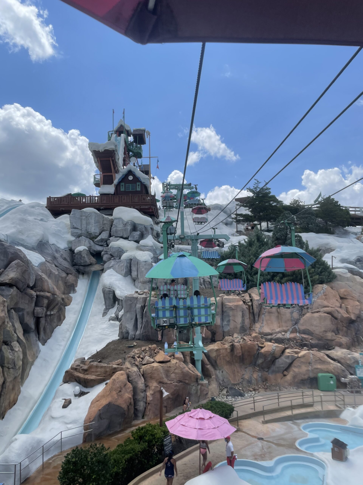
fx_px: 364
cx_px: 182
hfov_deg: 53.1
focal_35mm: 26
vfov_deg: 67.3
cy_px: 242
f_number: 1.6
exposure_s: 1/3861
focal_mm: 4.2
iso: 32
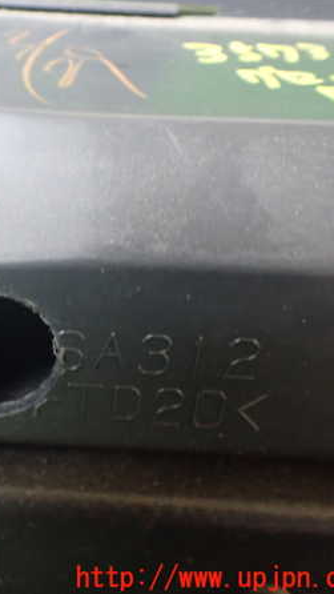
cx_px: -23
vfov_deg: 46.4
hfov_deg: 25.4
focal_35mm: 44
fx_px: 693
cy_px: 296
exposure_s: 1/30
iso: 1000
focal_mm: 5.4
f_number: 2.3
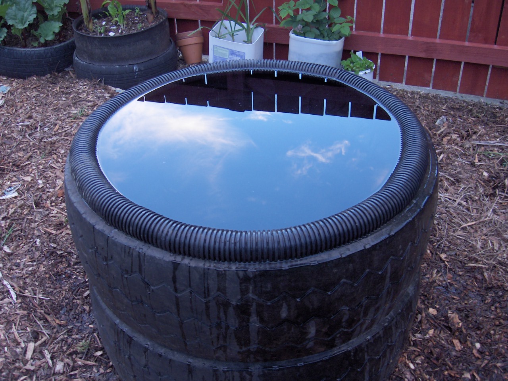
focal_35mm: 39
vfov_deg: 36.8
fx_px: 572
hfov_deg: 47.9
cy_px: 190
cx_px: 254
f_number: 2.8
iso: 200
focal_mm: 8
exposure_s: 1/8.6
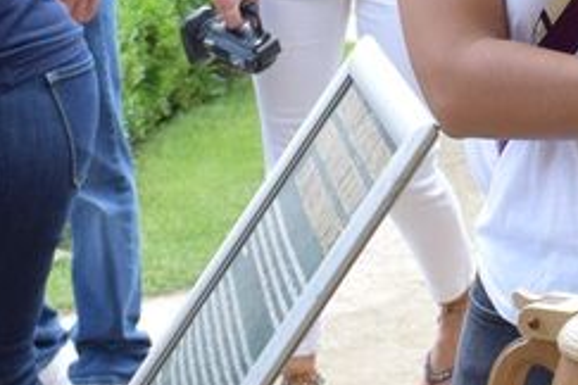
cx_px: 604
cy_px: -96
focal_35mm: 190
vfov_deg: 7.2
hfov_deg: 10.7
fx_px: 3050
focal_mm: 30
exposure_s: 1/250
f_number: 8
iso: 400
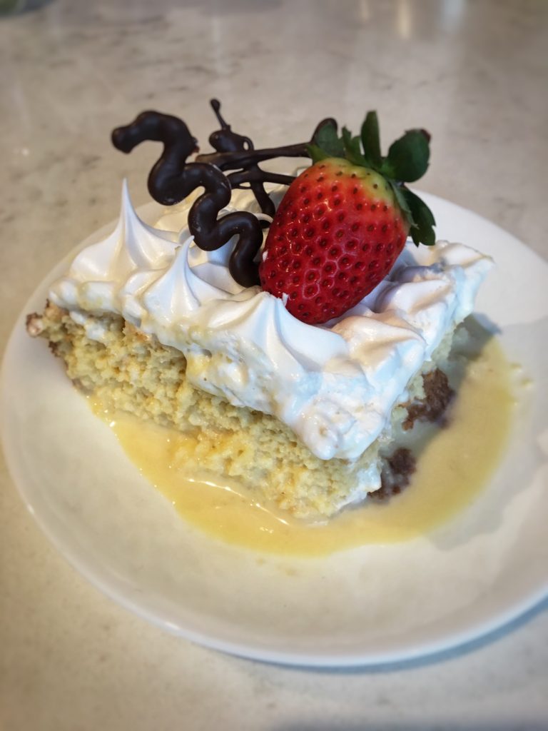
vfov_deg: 61.7
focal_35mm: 29
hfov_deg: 48.2
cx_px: 274
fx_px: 612
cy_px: 366
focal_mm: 4.15
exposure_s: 1/33
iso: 80
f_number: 2.2
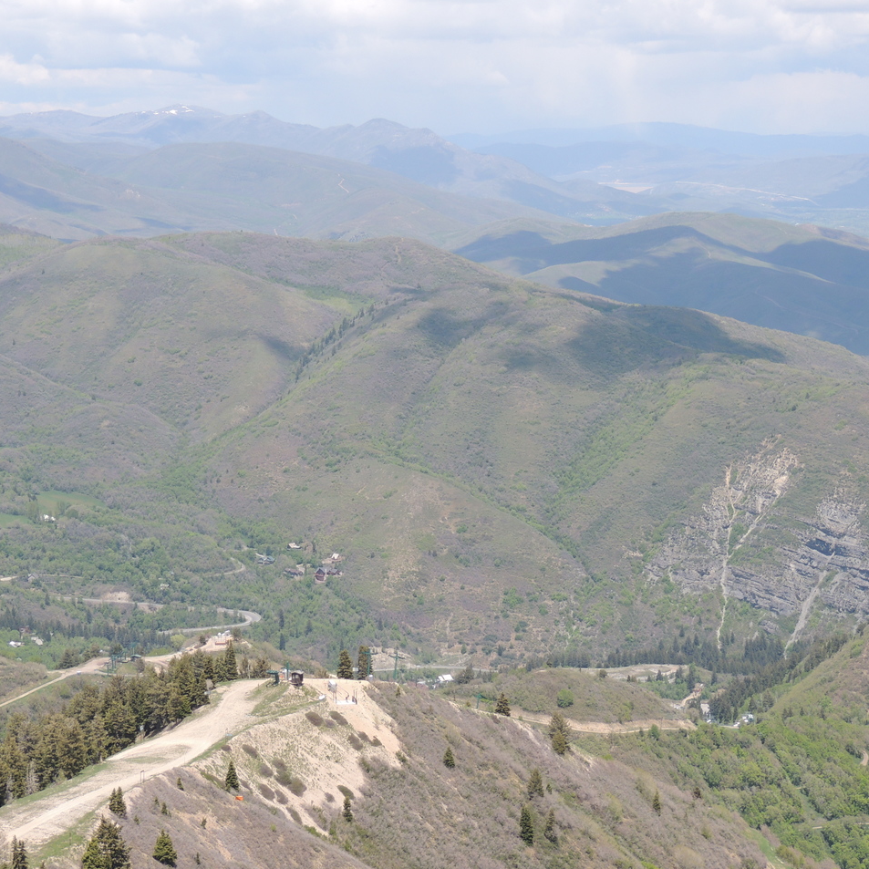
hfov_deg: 19.5
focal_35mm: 89
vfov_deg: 19.5
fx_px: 2528
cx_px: 364
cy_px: 432
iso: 100
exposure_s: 1/640
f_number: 3.9
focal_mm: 13.3
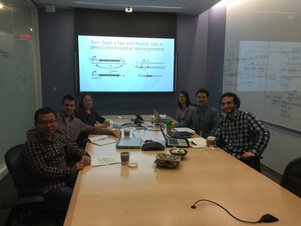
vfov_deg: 48.2
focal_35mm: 29
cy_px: 113
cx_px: 150
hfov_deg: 61.7
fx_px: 252
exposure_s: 1/30
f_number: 2.2
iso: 40
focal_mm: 4.15
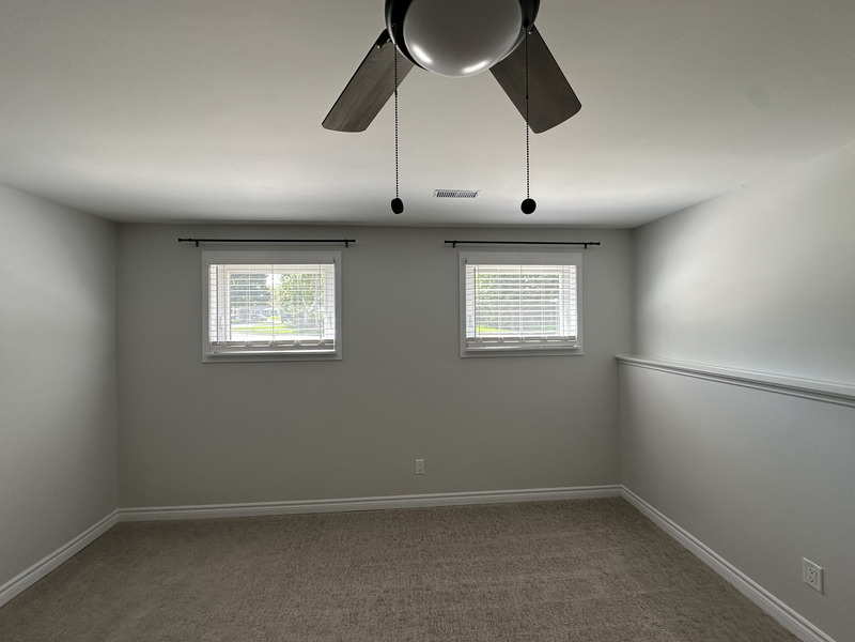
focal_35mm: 14
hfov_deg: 102.1
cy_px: 321
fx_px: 346
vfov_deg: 85.7
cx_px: 428
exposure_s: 1/99
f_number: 2.2
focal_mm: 2.22
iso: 80
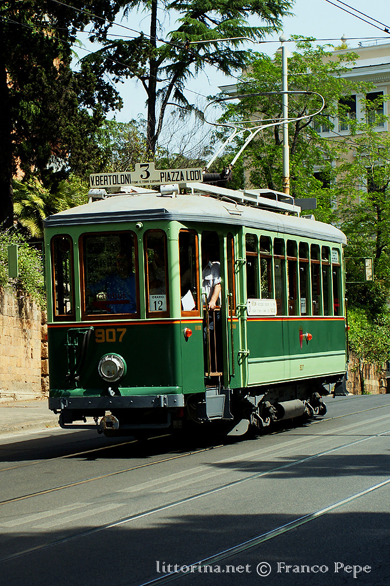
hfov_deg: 18.2
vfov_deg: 27.0
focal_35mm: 75
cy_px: 293
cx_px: 195
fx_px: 1219
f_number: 6.3
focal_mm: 50
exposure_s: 1/250
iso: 100
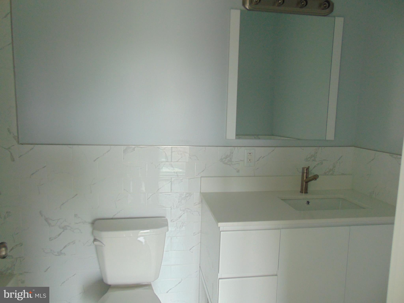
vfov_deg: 54.9
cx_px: 202
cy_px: 152
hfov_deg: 69.4
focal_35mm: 25
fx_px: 292
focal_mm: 4.5
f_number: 3
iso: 160
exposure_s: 1/30
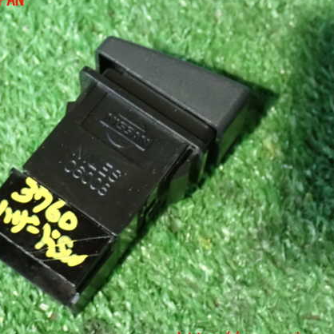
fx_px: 982
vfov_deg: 19.3
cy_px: 170
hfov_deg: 19.2
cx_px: 118
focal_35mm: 90
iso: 1600
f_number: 3.9
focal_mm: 12.73
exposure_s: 1/15
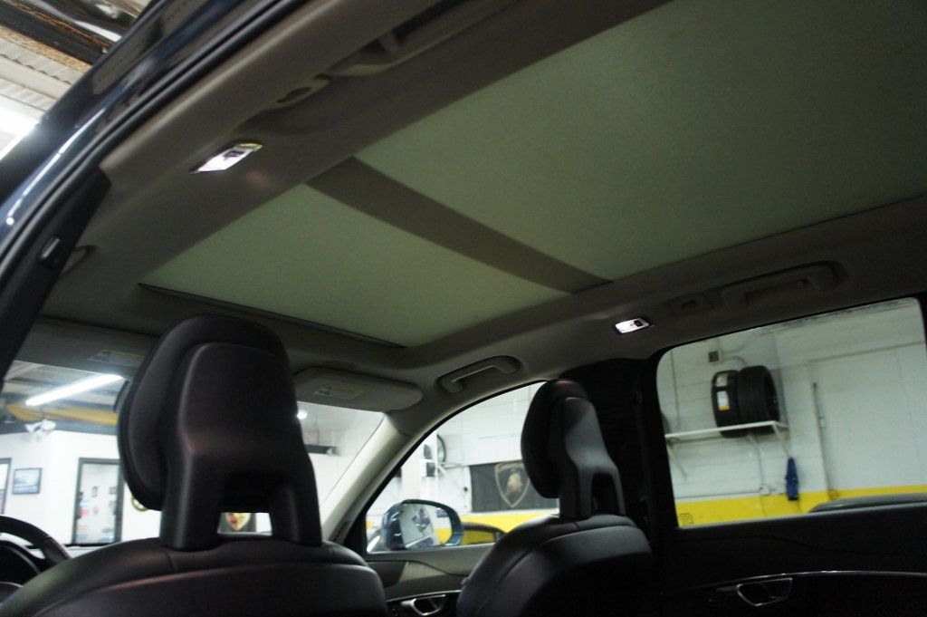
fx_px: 695
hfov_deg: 67.4
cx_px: 464
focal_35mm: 27
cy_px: 308
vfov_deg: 47.9
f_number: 3.5
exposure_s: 1/50
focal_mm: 18
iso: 1600
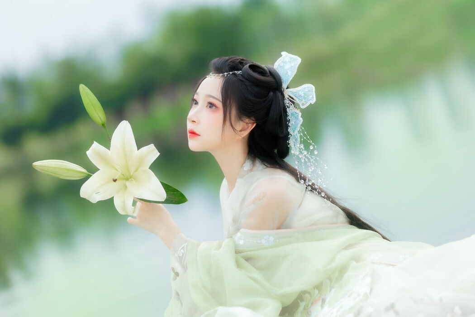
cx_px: 238
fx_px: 1781
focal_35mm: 135
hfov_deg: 15.2
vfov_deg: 10.2
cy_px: 158
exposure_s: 1/500
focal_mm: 135
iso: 500
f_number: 2.8
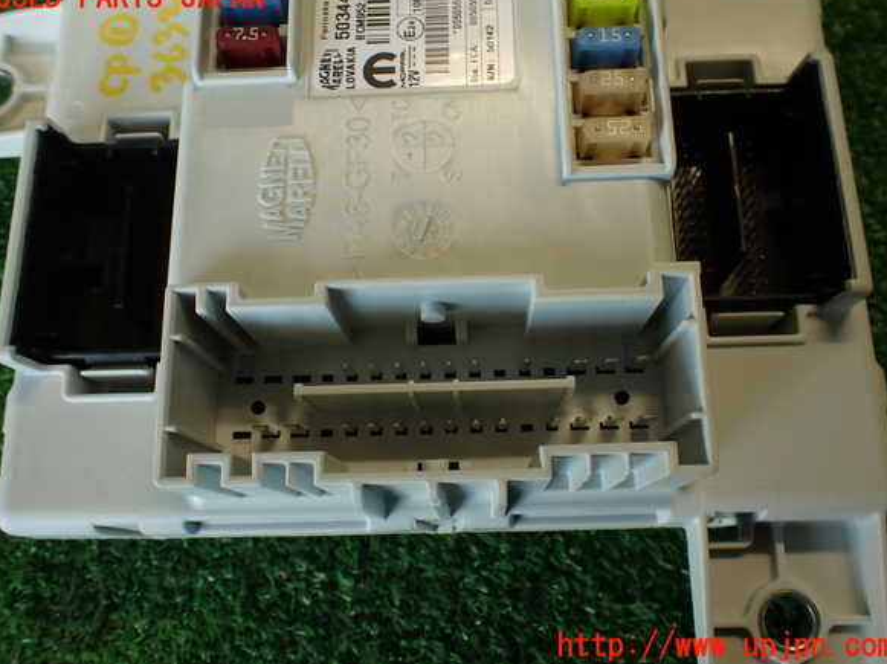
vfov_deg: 45.4
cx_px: 444
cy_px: 322
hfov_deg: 58.4
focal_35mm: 31
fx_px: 794
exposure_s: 1/60
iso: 100
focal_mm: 5.4
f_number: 2.3
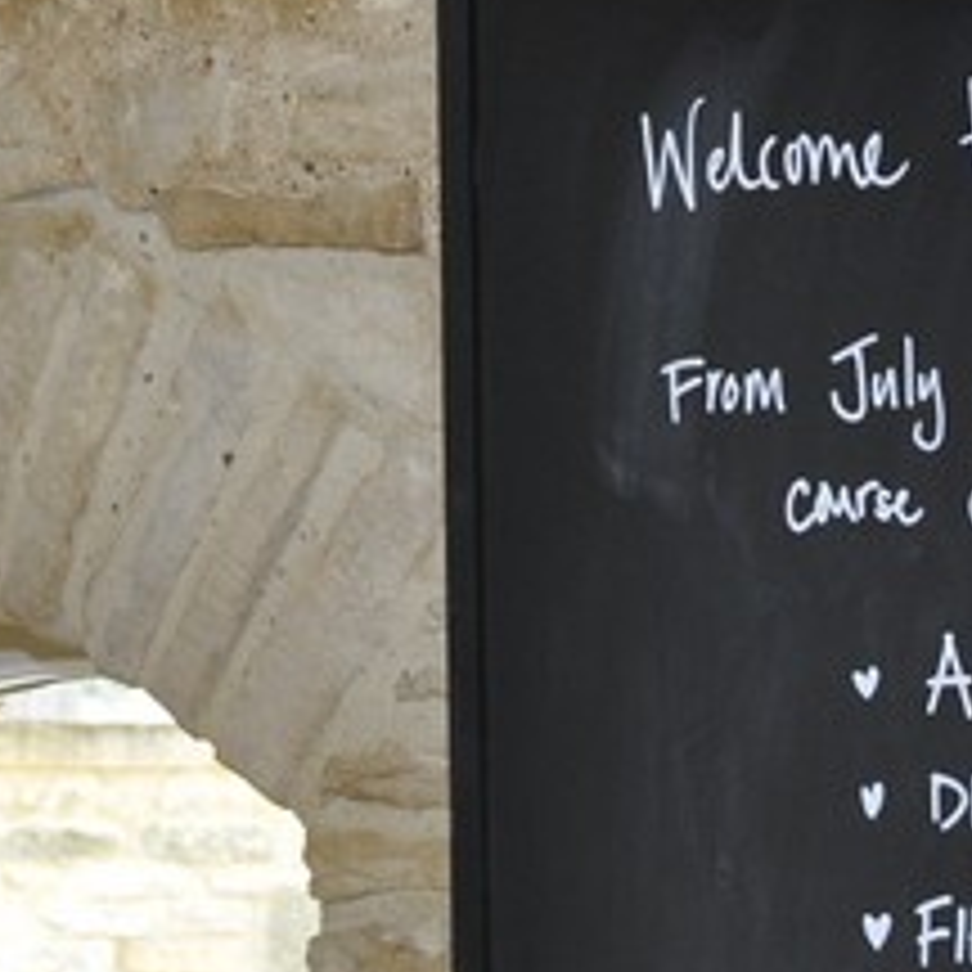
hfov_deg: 10.3
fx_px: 5210
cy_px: 958
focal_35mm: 164
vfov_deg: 10.6
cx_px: 1404
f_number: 5
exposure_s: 1/100
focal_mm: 26
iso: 400
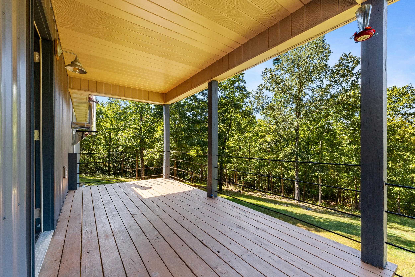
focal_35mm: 15
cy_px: 138
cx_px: 208
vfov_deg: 77.3
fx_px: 173
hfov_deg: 100.4
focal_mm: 10
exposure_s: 1/15
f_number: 9
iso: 200
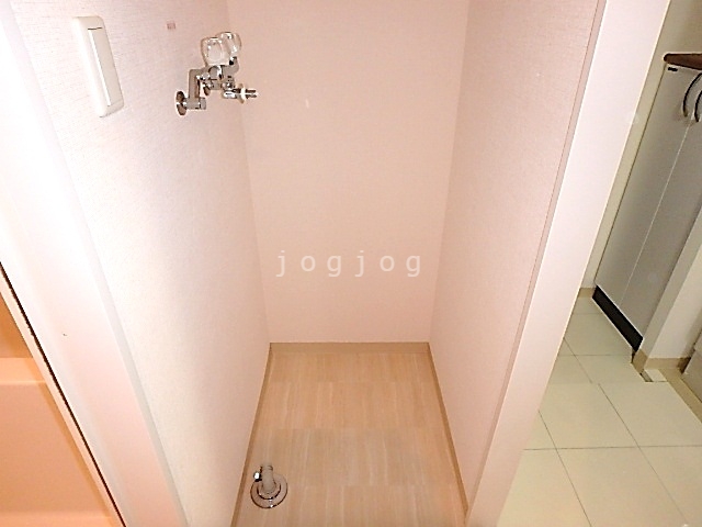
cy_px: 264
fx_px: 426
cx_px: 351
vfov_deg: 63.4
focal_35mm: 21
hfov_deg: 79.0
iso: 400
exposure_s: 1/30
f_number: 3.5
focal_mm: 3.7
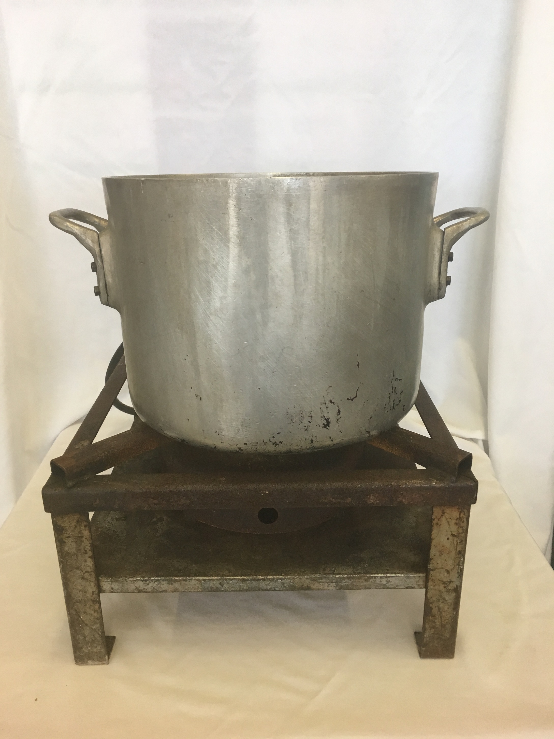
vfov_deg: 61.7
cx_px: 277
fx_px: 619
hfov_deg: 48.2
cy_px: 370
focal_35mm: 29
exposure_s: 1/30
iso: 40
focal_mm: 4.15
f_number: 2.2
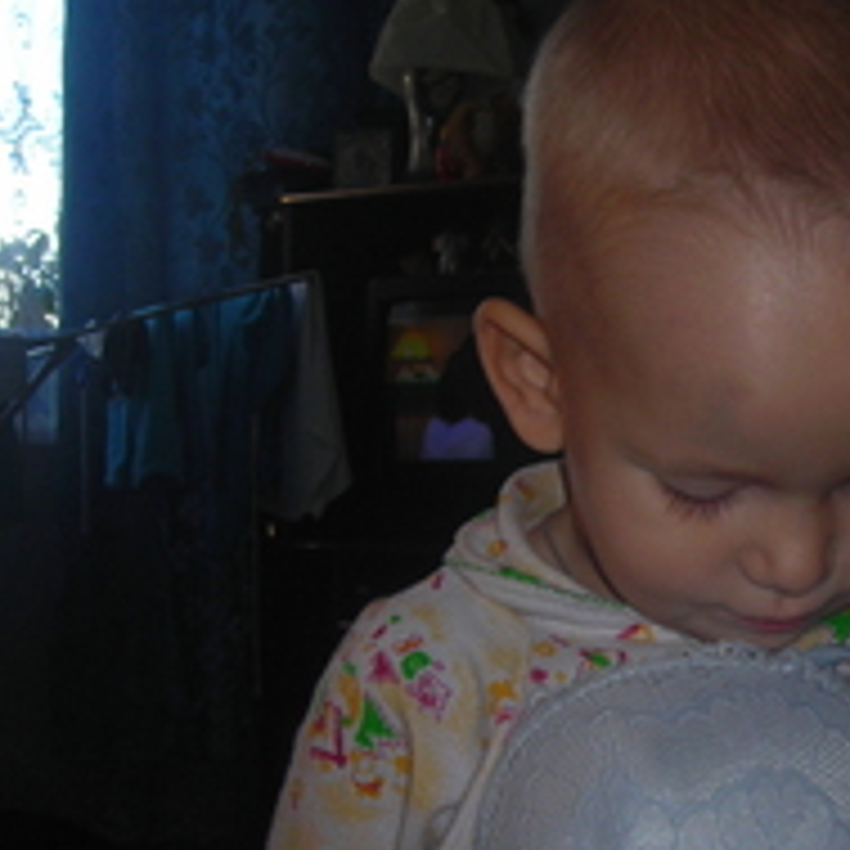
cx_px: 760
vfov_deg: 21.4
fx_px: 2222
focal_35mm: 80
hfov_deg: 21.2
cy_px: 666
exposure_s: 1/60.1
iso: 50
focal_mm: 6.3
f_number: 3.2
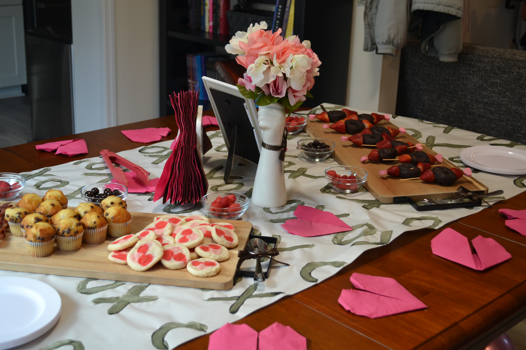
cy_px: 175
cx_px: 263
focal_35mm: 51
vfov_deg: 26.5
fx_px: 745
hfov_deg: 38.9
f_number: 5
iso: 500
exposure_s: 1/60
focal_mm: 34
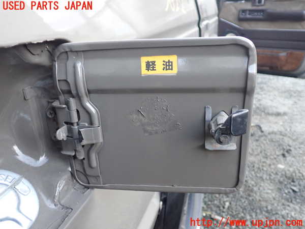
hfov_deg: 60.0
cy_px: 114
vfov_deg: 46.8
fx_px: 264
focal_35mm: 30
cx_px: 152
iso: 640
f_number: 2.3
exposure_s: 1/30
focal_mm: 5.4
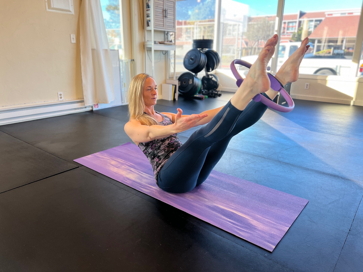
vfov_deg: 53.1
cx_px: 182
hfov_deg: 67.3
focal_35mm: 26
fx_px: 273
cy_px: 136
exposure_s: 1/121
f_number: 1.5
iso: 125
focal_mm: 5.7
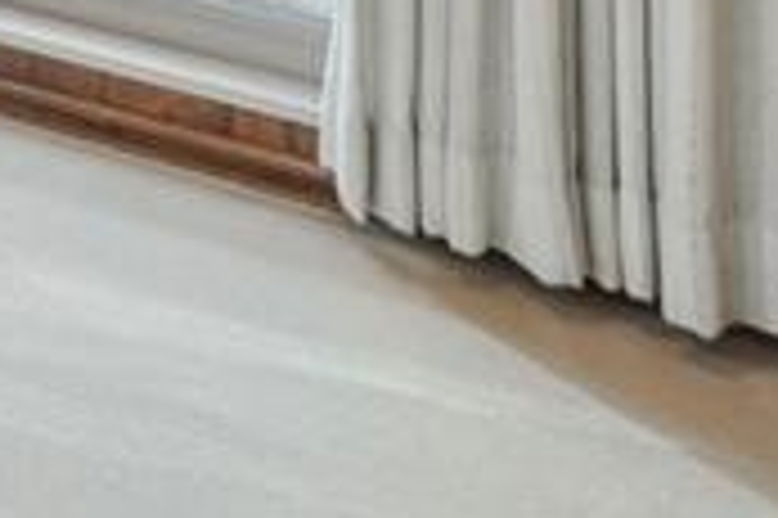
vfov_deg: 11.7
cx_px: -1210
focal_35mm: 89
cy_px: -820
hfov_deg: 13.8
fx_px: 1922
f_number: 8
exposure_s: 1/5
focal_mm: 10
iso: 800
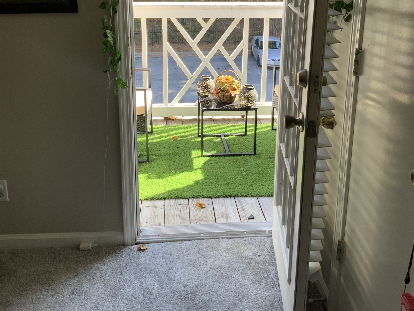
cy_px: 84
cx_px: 206
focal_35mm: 39
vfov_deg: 36.1
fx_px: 466
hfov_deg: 47.9
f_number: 1.8
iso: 25
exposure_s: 1/120
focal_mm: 3
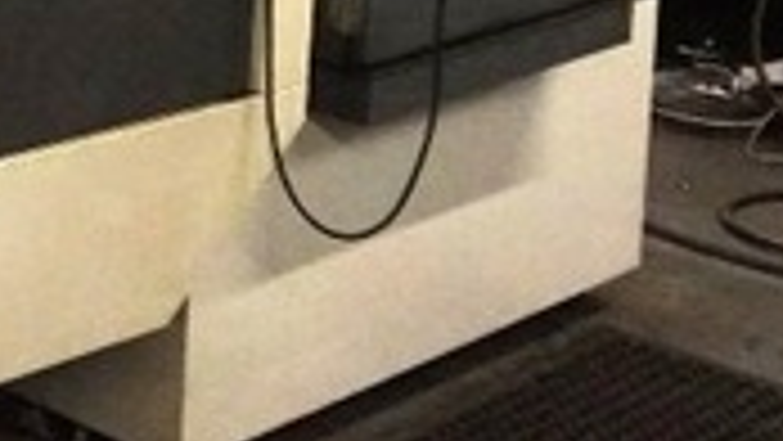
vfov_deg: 10.9
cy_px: -342
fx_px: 2160
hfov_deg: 17.5
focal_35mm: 104
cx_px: -526
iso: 3200
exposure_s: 1/125
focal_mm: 16
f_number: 3.5
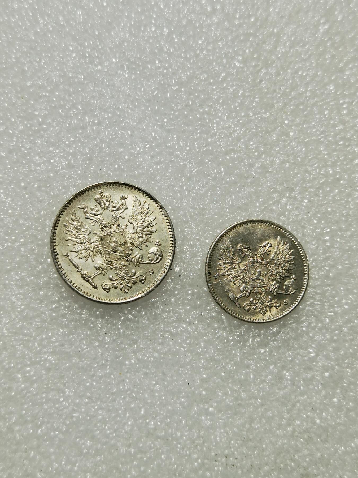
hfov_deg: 22.9
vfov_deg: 30.3
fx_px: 883
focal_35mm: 64
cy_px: 239
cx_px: 179
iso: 50
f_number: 1.9
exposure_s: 1/100
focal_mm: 6.67
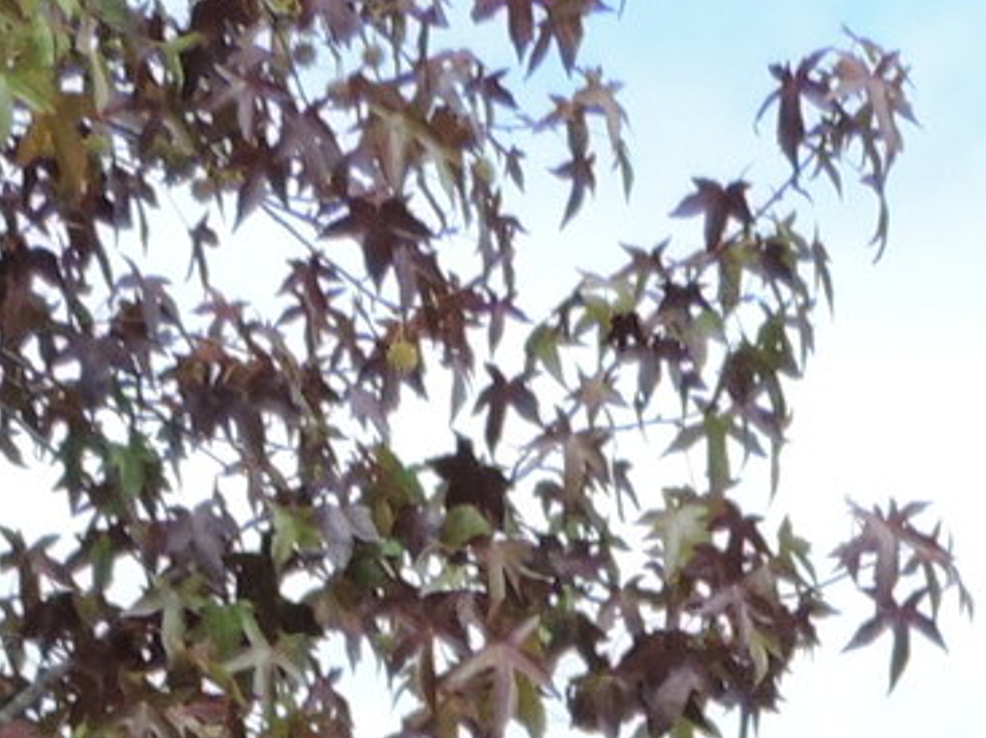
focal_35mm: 293
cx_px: 580
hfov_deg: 6.8
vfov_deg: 4.8
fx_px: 8343
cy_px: 2500
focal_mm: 7.6
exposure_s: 1/400
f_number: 3.4
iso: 80
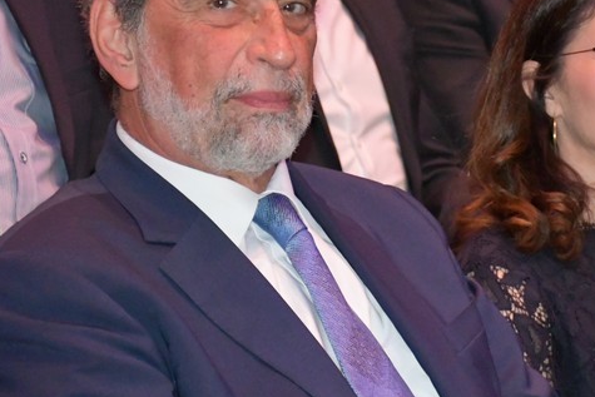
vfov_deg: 8.2
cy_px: 167
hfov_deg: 12.1
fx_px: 2777
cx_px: 631
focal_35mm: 168
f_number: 4.8
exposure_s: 1/60
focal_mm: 52
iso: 6400
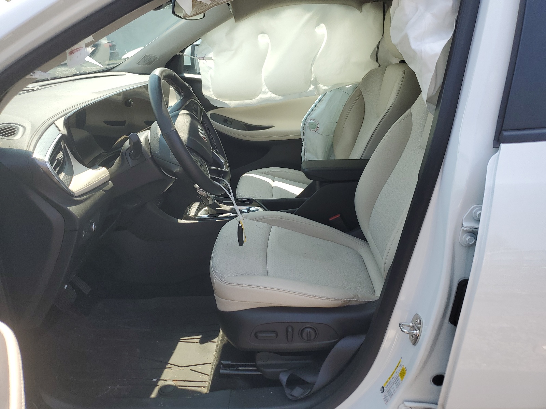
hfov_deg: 67.3
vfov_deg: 53.1
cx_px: 273
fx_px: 410
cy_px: 204
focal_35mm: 26
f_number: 1.5
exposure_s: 1/1111
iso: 50
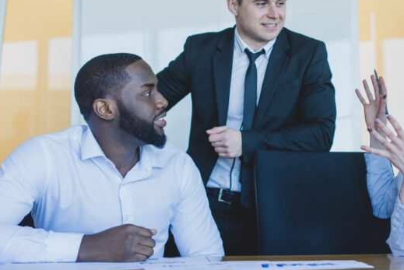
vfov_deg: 18.4
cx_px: 255
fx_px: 831
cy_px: 91
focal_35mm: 74
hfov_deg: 27.2
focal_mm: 50
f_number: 2.8
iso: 320
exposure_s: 1/125
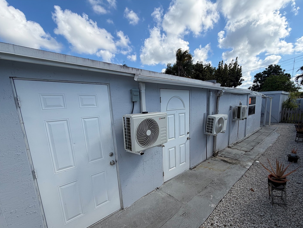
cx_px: 171
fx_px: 140
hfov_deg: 94.0
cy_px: 129
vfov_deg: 77.7
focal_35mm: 16
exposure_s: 1/876
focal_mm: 2.22
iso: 20
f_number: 2.2
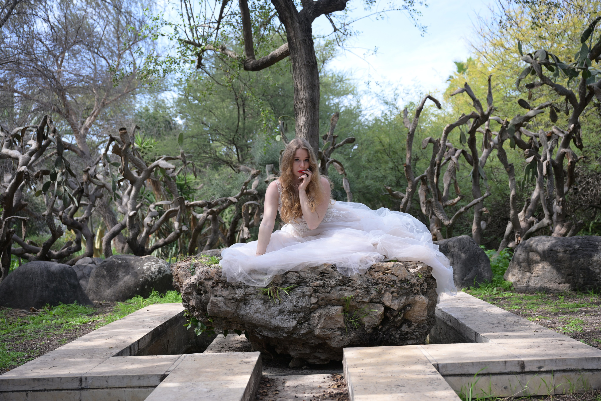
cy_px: 200
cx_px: 300
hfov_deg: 53.1
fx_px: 601
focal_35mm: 36
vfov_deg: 36.9
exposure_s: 1/400
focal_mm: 36
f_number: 3.5
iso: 125
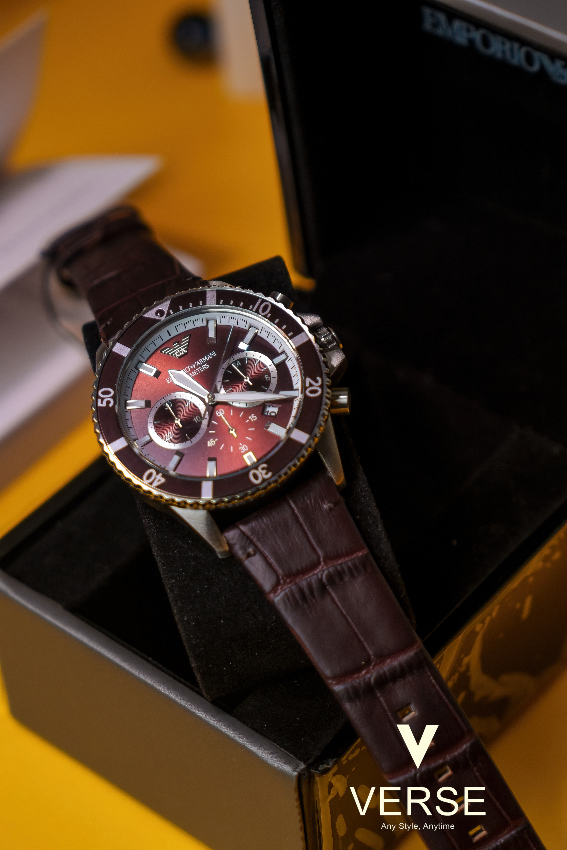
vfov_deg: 19.5
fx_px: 2480
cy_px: 425
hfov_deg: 13.0
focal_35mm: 105
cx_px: 284
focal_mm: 70
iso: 160
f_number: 4
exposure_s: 1/60
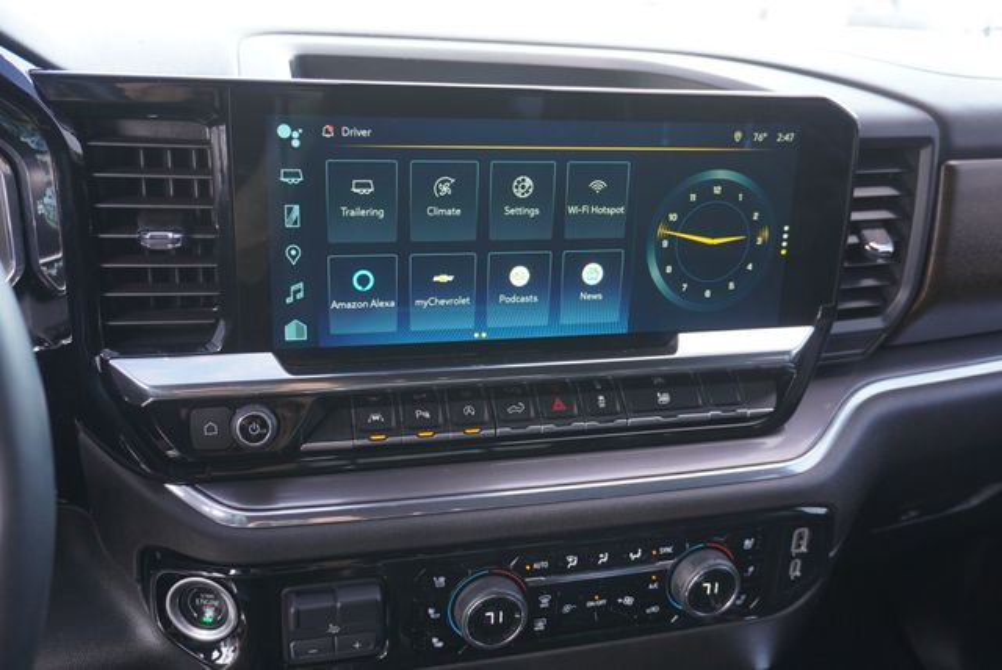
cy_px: 335
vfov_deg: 41.8
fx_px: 878
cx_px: 501
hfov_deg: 59.4
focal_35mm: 32
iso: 250
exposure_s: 1/60
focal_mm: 21
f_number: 4
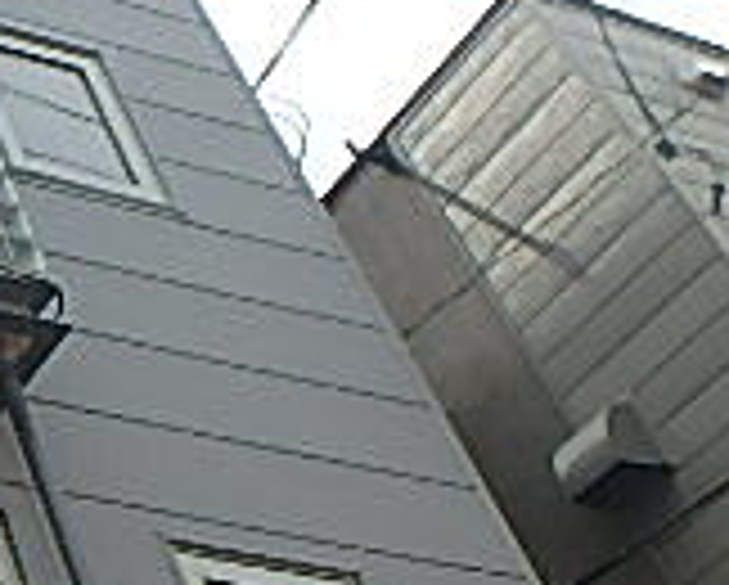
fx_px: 1750
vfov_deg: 18.9
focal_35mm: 81
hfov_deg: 19.2
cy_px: 220
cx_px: -490
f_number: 6
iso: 125
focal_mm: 3.7
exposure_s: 1/500
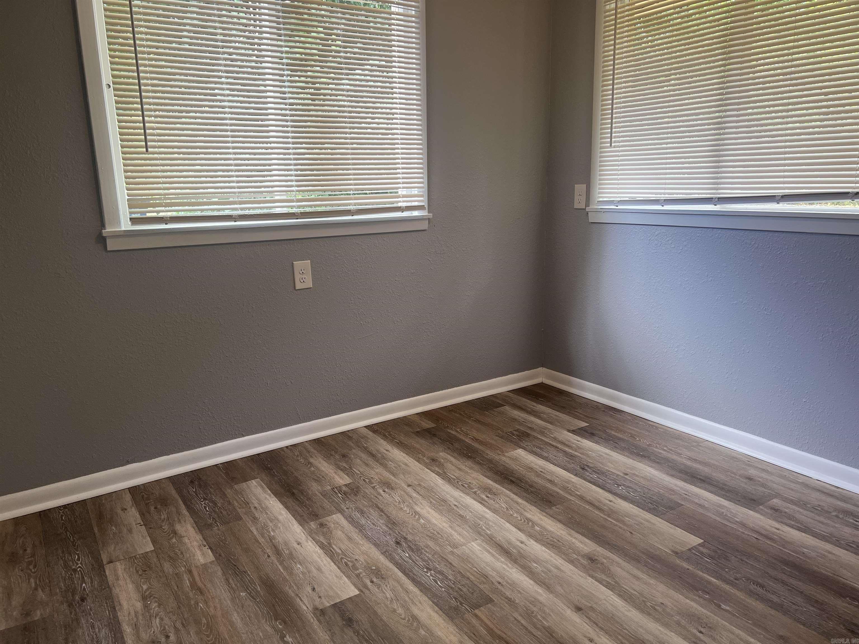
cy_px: 322
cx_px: 430
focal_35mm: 26
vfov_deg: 53.1
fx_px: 645
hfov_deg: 67.3
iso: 80
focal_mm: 5.7
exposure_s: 1/120
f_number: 1.5
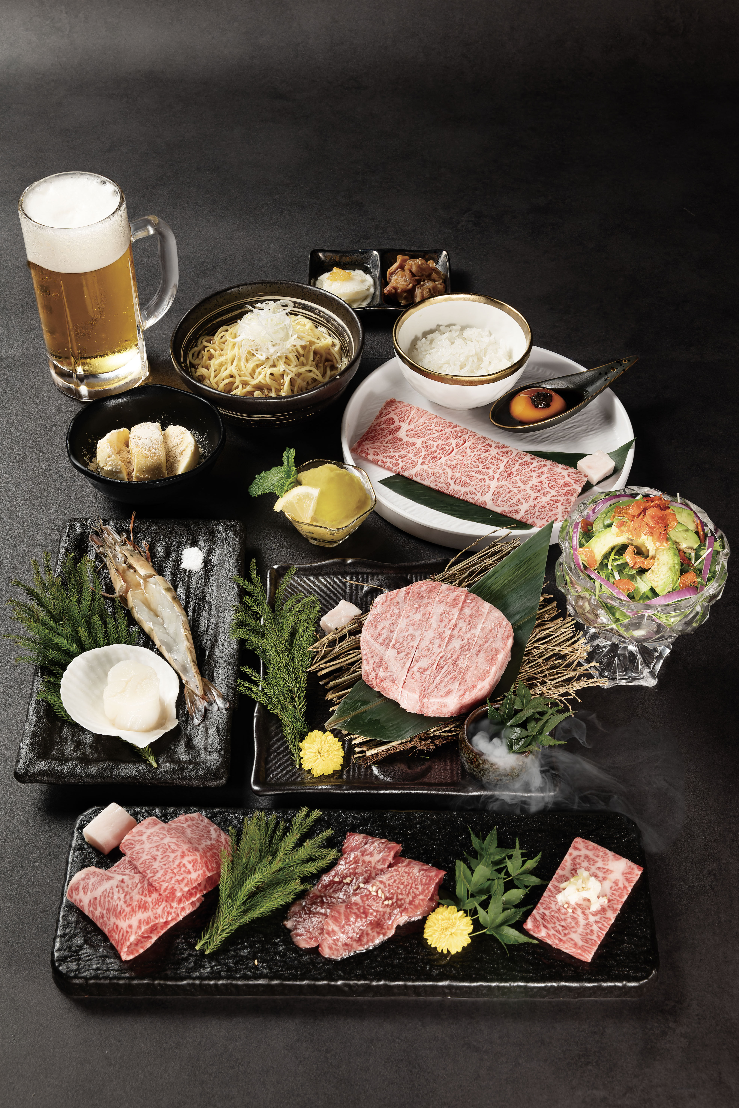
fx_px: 1355
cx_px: 370
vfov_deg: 44.5
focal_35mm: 44
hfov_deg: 30.5
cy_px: 554
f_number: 13
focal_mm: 44
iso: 400
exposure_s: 1/125
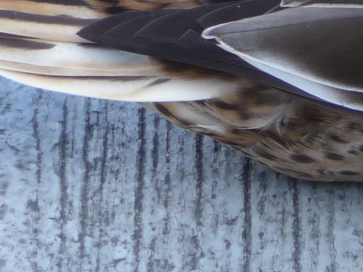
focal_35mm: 366
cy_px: -55
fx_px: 3839
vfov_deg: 4.1
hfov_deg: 5.4
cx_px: 545
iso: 100
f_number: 4.7
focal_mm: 14.2
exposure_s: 1/80
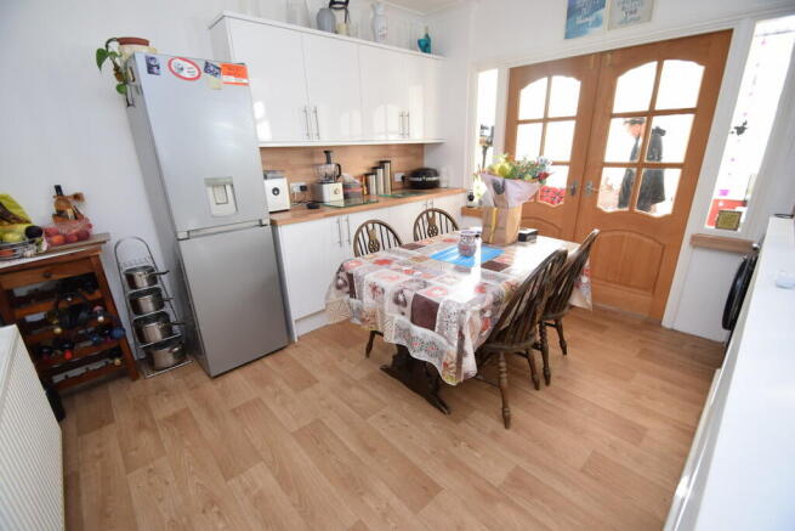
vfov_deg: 77.4
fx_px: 331
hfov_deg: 100.4
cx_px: 398
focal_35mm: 15
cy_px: 266
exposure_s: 1/60
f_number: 4
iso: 400
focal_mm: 10
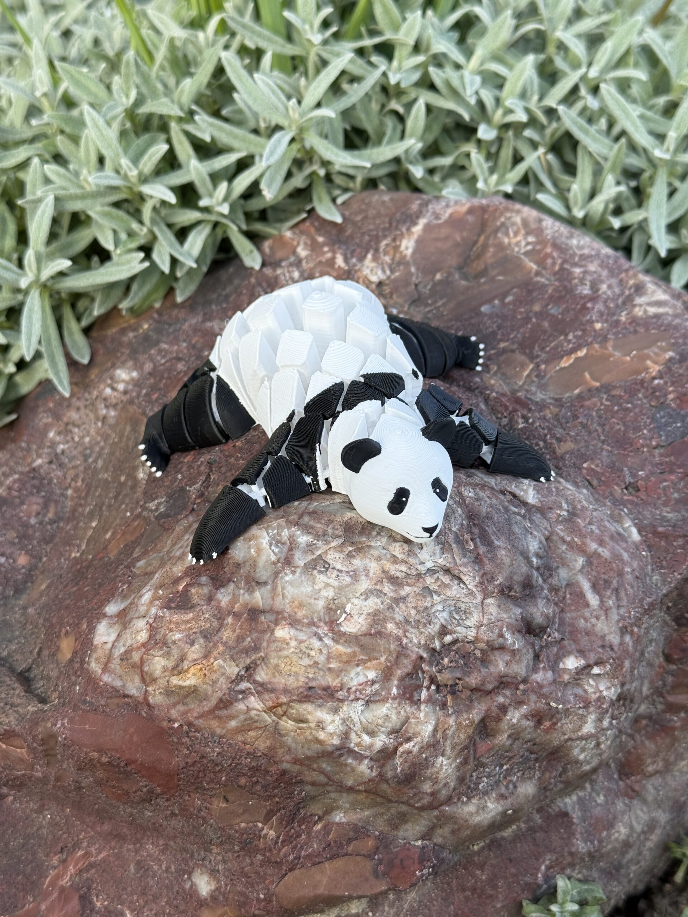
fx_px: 1272
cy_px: 458
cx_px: 344
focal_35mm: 48
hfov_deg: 30.3
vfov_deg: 39.7
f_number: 1.78
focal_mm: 6.76
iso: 64
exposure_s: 1/574
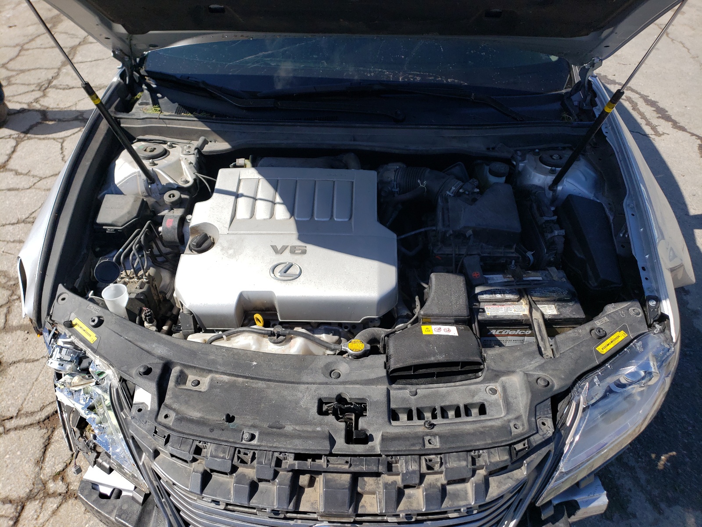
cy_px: 264
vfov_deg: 53.1
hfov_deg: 67.3
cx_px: 351
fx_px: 527
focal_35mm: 26
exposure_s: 1/3333
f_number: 1.5
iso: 50
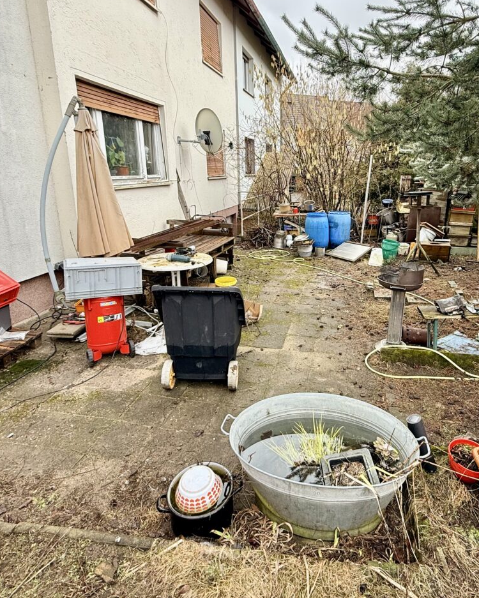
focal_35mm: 21
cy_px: 264
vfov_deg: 77.3
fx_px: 372
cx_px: 290
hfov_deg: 64.9
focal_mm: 2.22
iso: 50
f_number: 2.2
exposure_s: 1/142
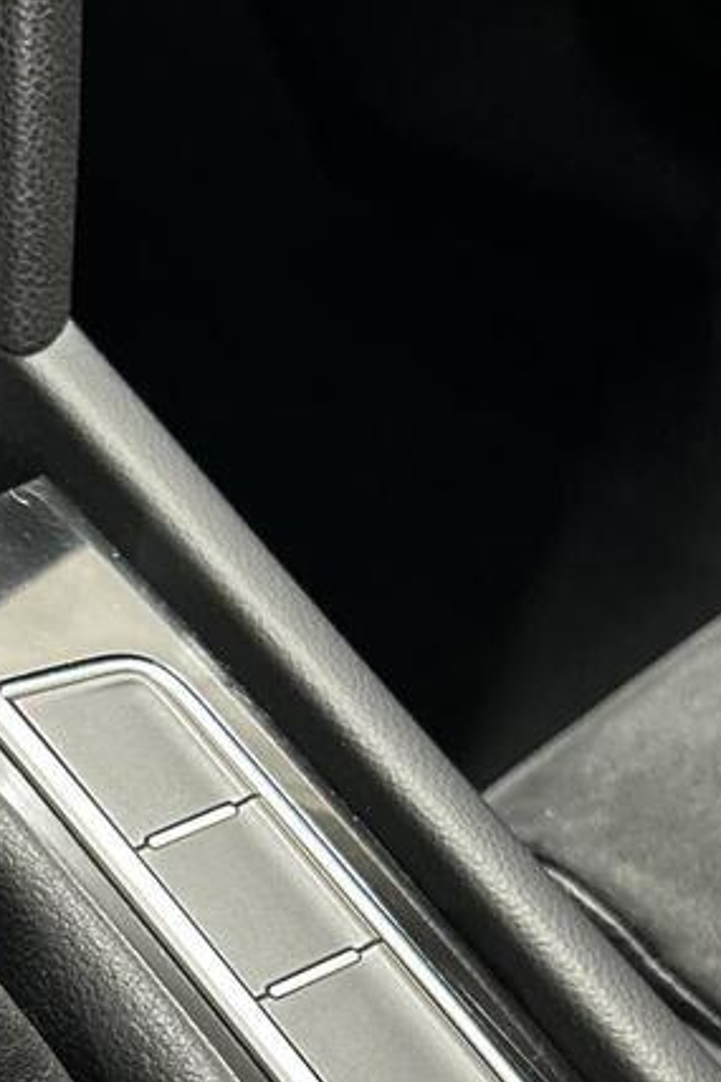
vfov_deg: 21.6
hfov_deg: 14.5
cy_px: 1079
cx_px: -154
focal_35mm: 91
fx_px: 2736
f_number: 1.5
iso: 500
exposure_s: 1/55
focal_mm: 5.7
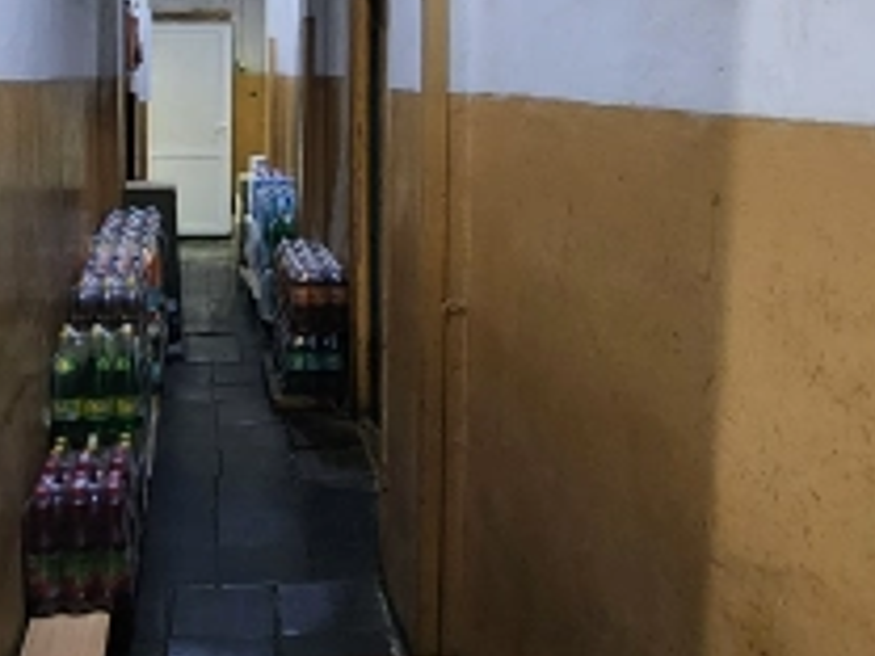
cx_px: 236
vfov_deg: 35.9
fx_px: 986
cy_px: 160
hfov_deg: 46.4
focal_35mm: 39
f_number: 2.2
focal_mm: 2.2
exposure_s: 1/25
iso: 800
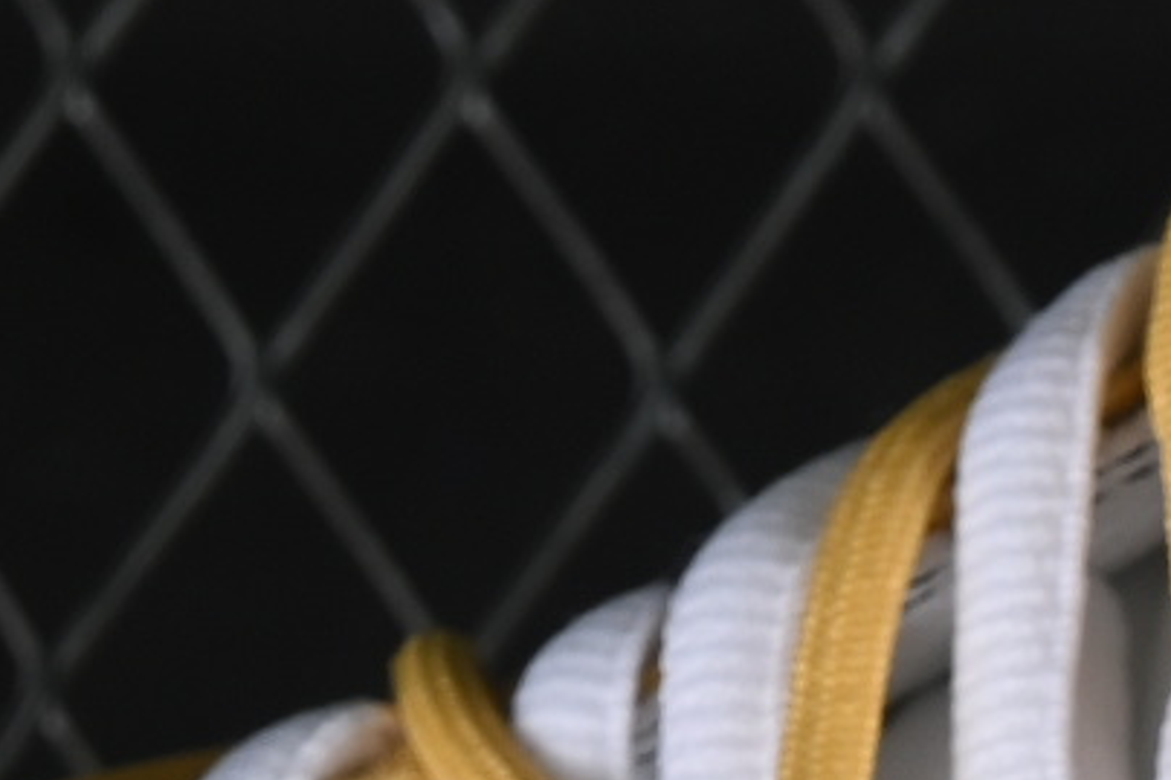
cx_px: 1507
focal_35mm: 517
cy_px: 2236
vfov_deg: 2.6
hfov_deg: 4.0
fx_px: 16809
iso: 160
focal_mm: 50
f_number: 7.1
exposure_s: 1/80
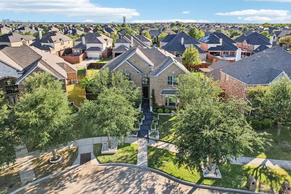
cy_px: 97
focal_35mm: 22
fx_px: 178
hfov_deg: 78.6
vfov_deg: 57.2
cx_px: 146
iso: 100
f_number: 2.8
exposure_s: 1/1000
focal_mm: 8.38
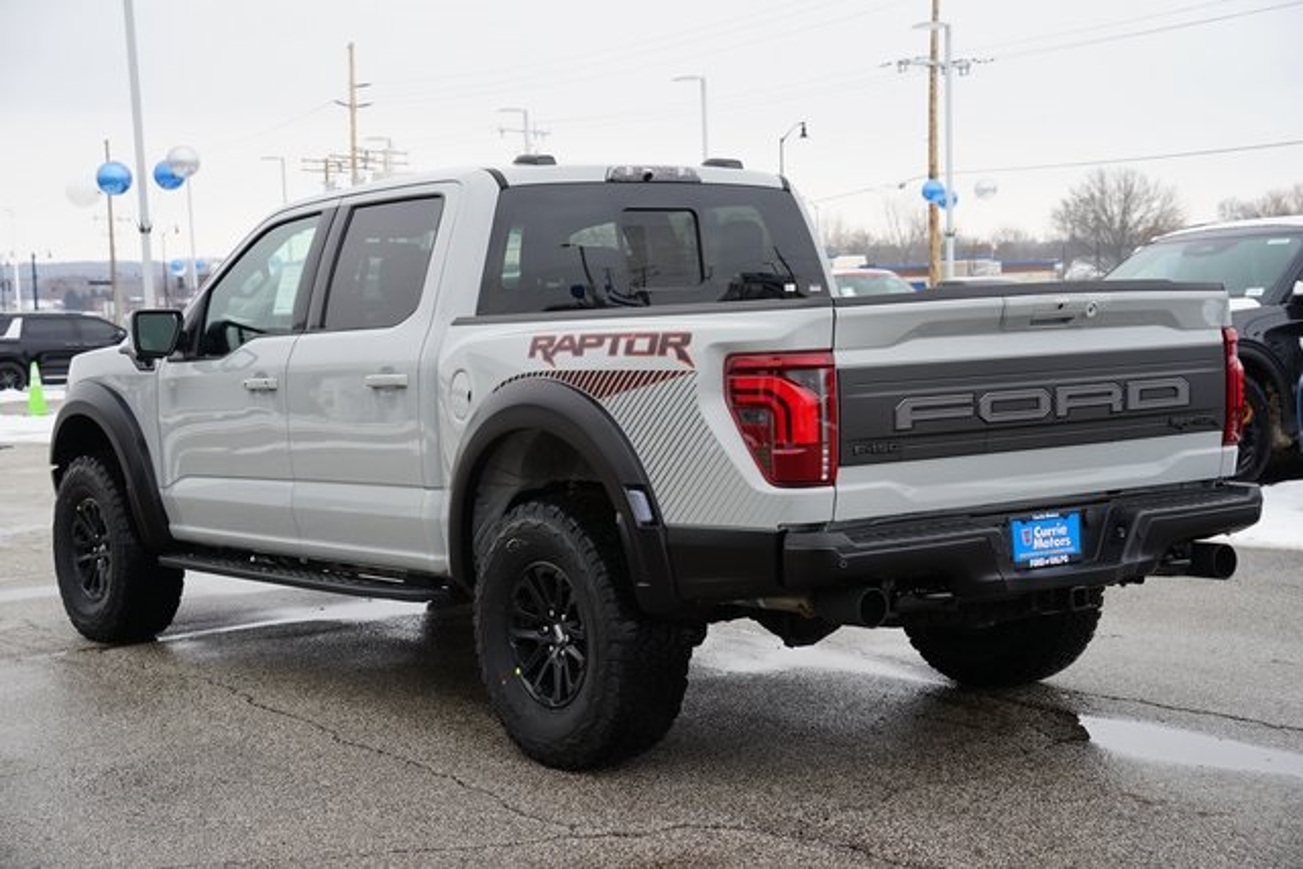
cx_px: 652
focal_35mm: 55
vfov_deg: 24.6
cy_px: 434
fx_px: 1991
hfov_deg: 36.2
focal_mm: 55
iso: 100
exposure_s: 1/60
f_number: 6.3
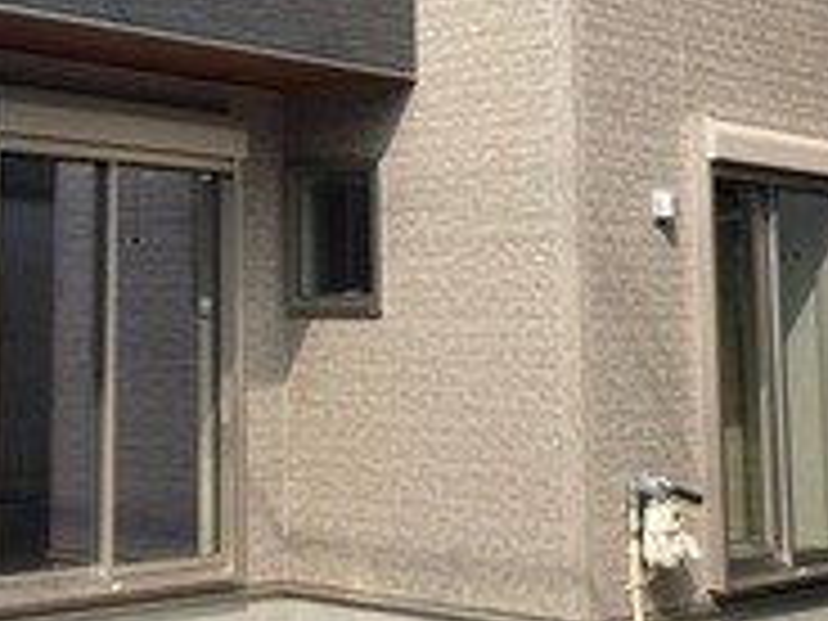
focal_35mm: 73
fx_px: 1746
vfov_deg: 19.8
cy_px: 76
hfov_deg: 26.1
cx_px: 135
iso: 20
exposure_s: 1/991
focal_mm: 3.99
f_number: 1.8
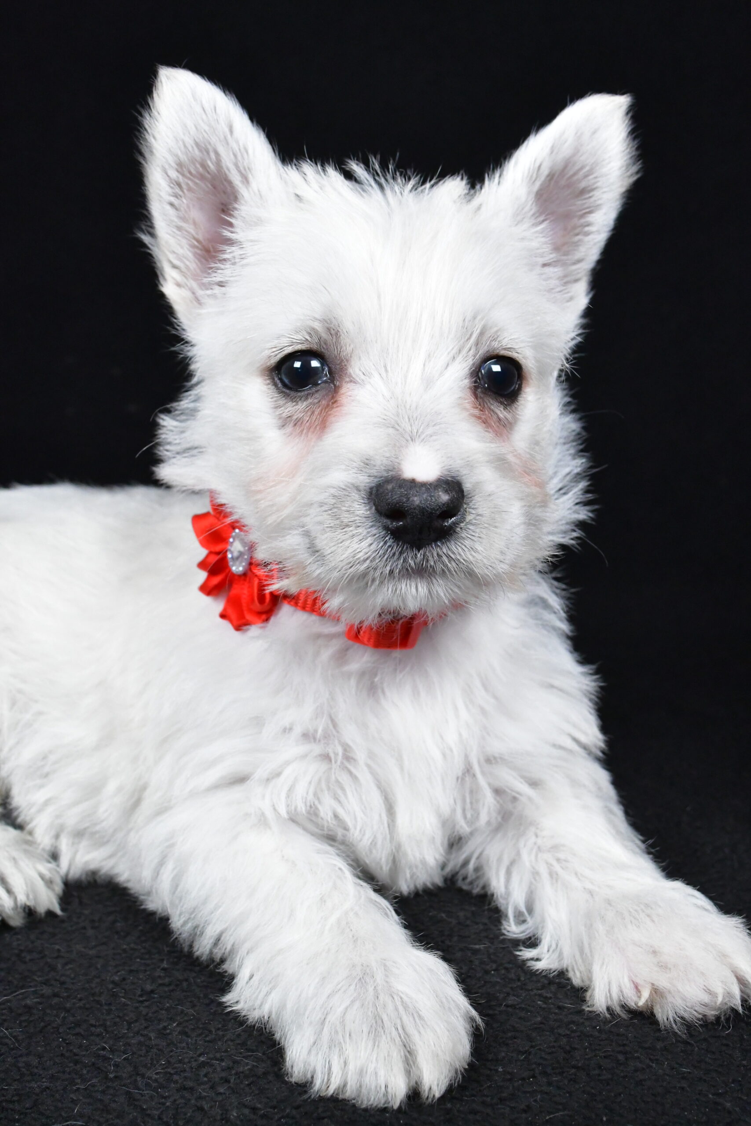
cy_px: 563
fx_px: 1314
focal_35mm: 42
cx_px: 376
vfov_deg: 46.4
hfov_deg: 31.9
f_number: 9
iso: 6400
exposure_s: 1/800
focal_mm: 28
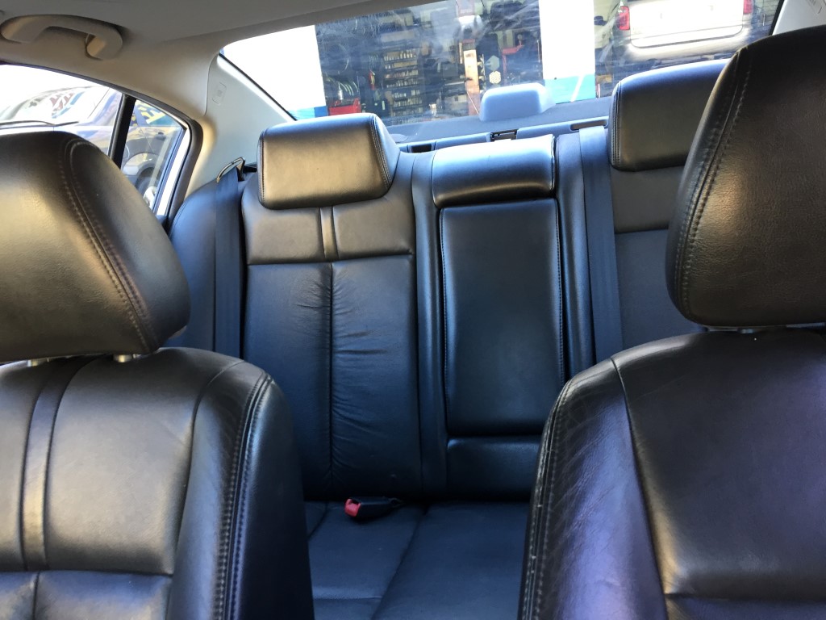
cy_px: 310
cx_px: 413
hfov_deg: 61.7
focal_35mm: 29
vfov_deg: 48.2
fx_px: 692
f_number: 2.2
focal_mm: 4.15
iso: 64
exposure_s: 1/30
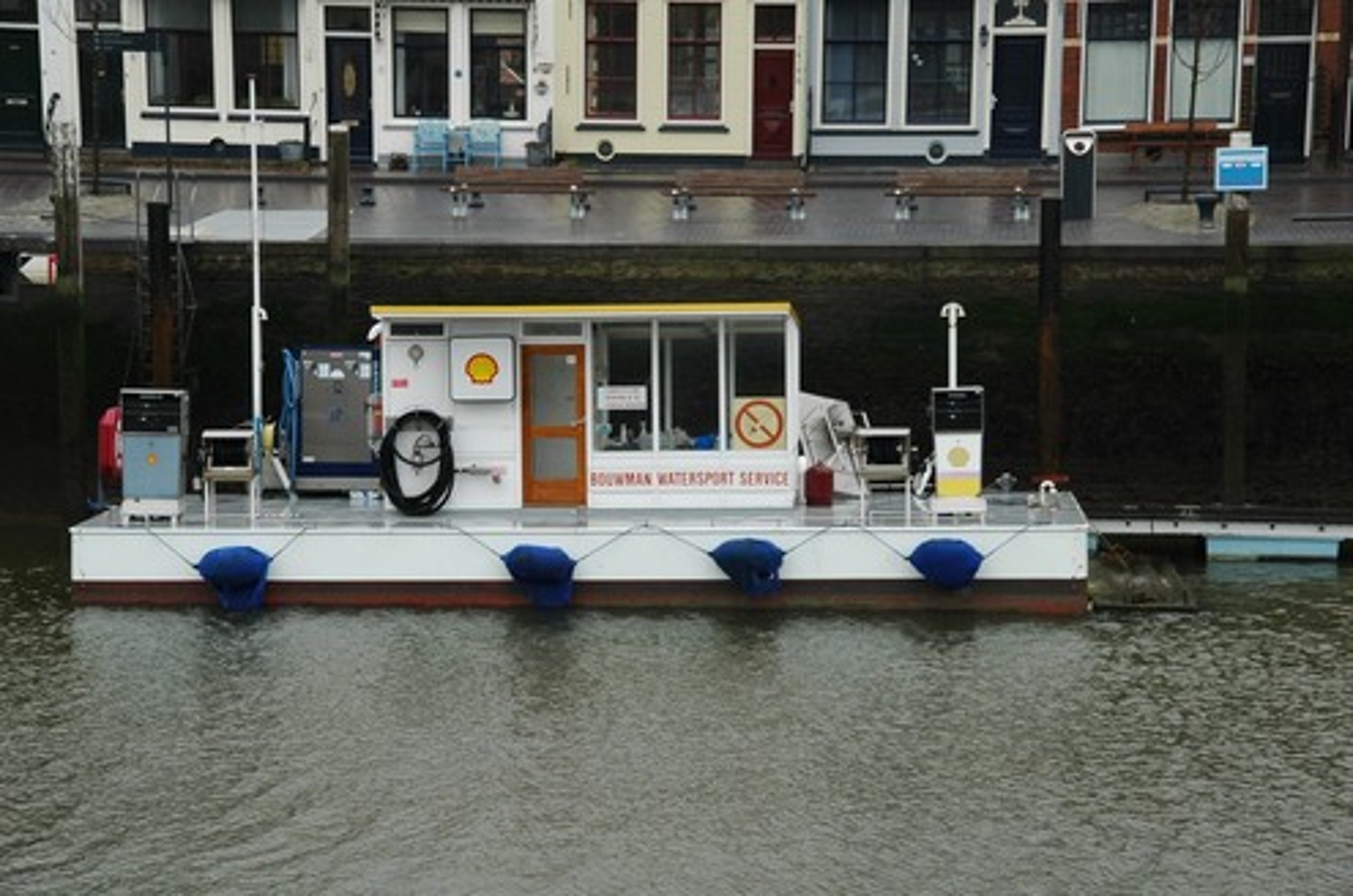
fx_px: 3657
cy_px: 448
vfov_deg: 14.0
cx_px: 676
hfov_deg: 21.0
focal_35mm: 98
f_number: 9
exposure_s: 1/100
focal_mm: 65
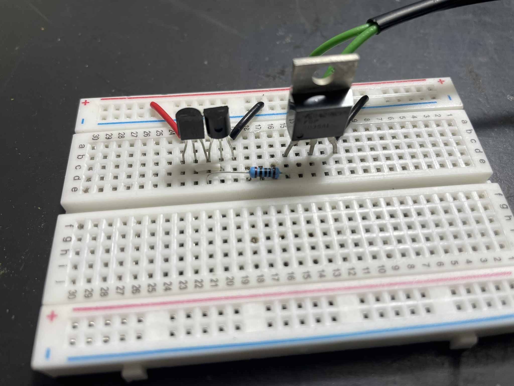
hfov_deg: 67.3
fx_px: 386
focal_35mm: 26
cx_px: 257
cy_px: 193
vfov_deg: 53.1
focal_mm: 4.2
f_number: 1.6
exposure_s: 1/100
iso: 40
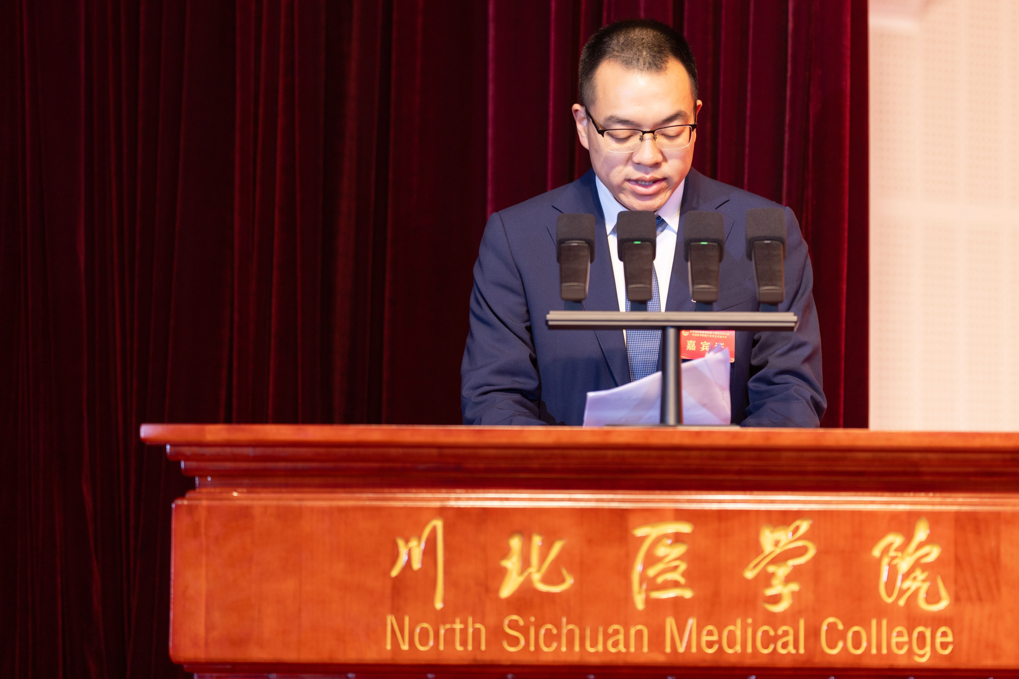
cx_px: 601
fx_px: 5038
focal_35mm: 178
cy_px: 241
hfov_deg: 11.5
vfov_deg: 7.7
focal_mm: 135
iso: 250
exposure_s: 1/125
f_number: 1.8
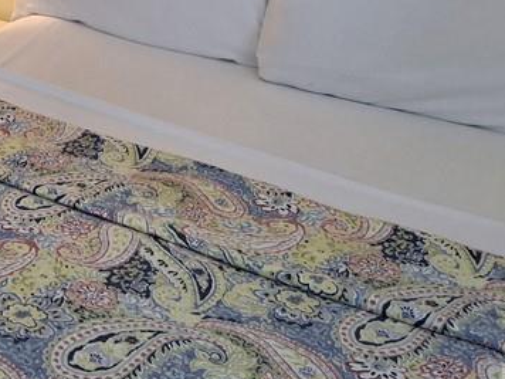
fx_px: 1050
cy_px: -45
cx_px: -30
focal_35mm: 72
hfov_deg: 25.4
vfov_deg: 19.5
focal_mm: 4.69
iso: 160
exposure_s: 1/100
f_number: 1.8
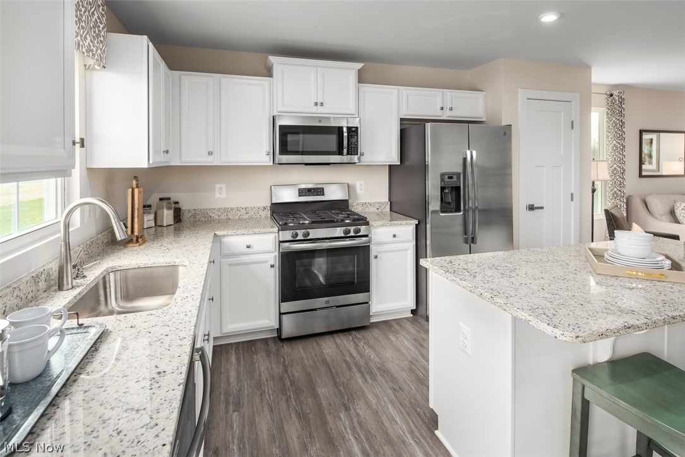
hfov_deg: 86.9
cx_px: 342
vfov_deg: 64.6
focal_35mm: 19
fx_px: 362
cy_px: 228
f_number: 8
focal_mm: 19
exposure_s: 1/250
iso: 200
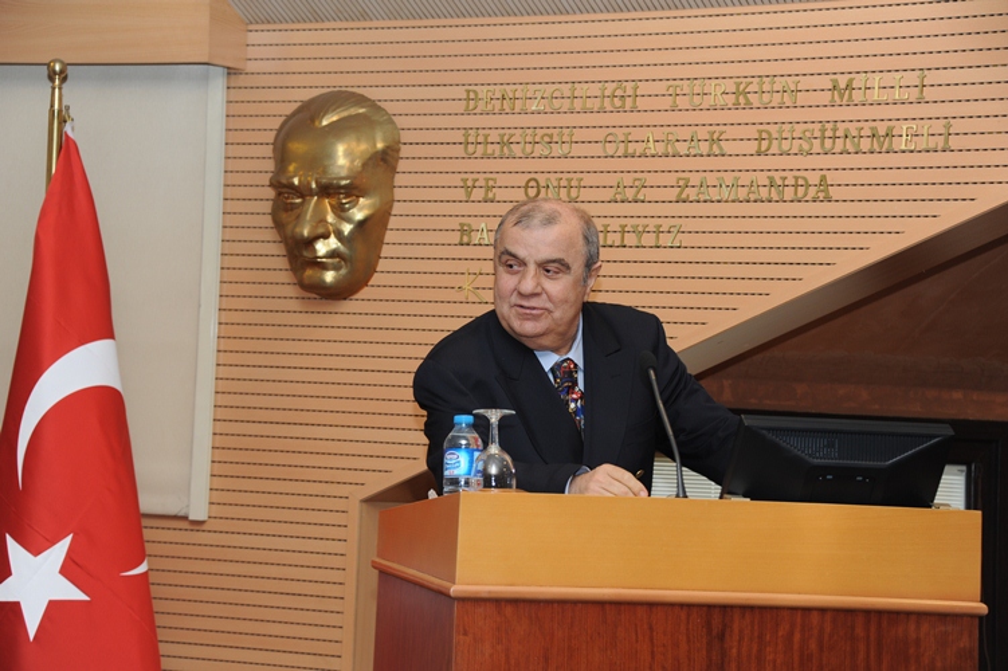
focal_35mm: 92
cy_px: 336
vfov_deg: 14.9
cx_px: 504
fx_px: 2575
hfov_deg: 22.2
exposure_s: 1/60
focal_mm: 92
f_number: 6.3
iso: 640
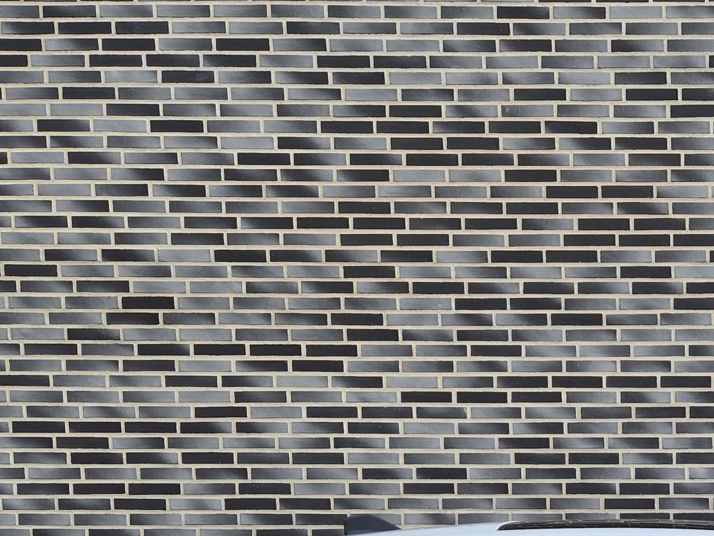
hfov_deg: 29.5
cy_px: 653
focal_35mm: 60
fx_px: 1238
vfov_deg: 22.4
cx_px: 757
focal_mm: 5.4
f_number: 1.8
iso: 25
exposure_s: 1/1140
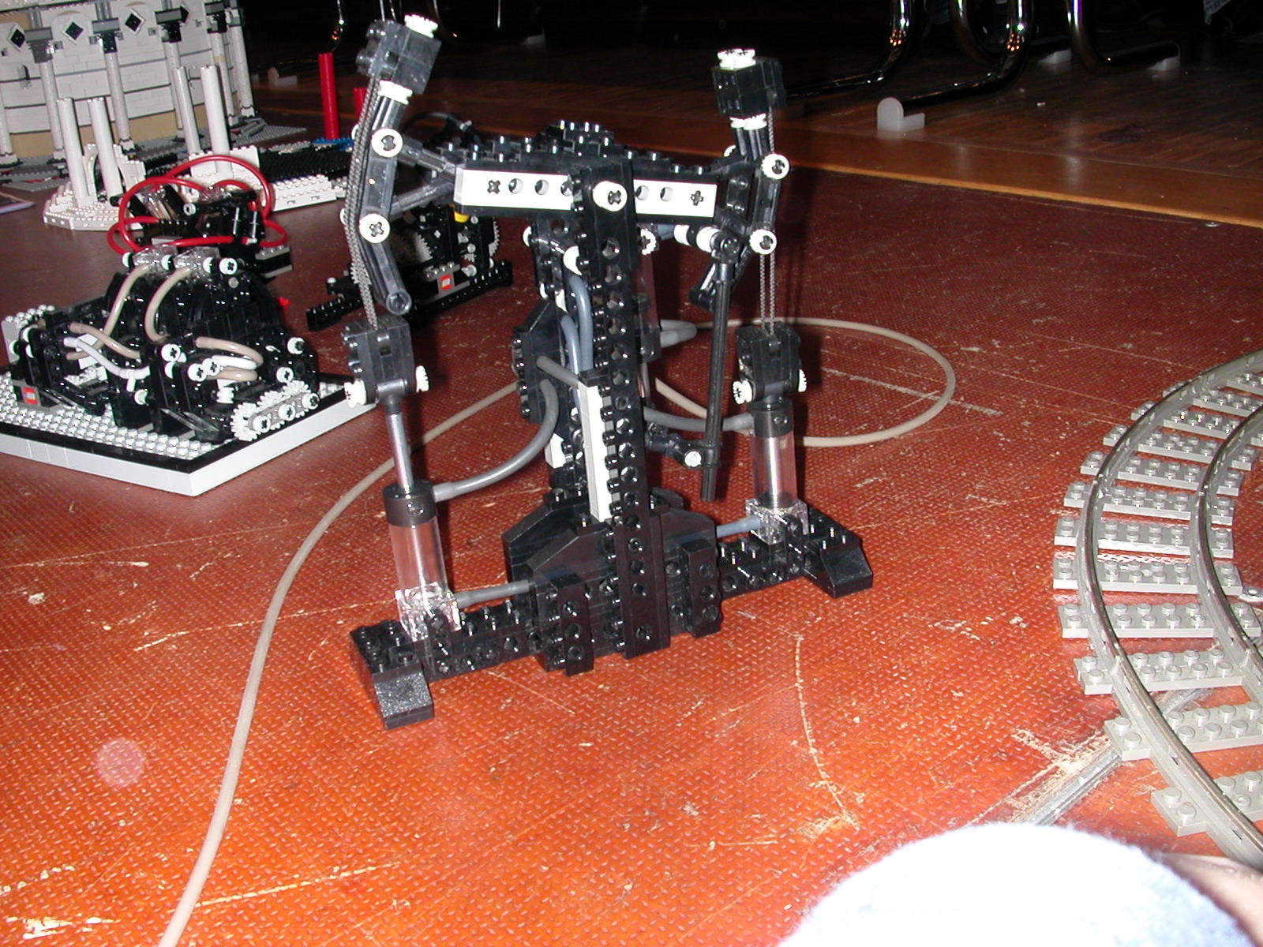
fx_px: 1350
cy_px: 474
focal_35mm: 37
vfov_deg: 38.7
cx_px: 632
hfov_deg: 50.1
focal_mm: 5.6
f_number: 4.5
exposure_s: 1/59.9
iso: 100
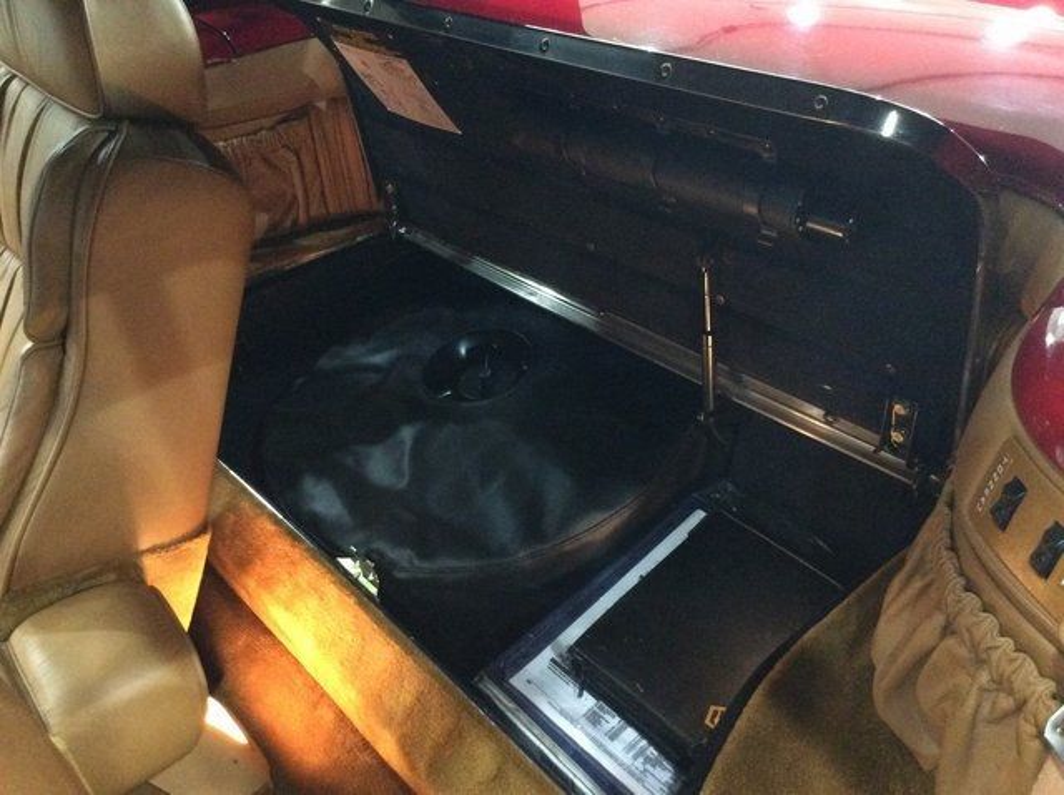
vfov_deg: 44.1
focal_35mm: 32
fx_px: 982
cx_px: 532
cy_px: 398
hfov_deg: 56.9
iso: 400
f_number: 2.4
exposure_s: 1/15
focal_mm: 3.3
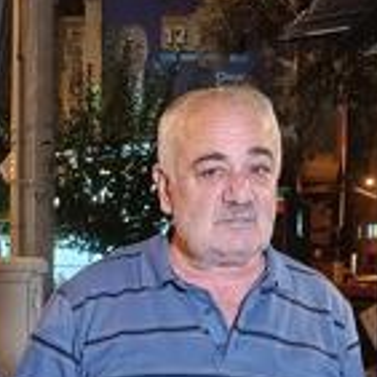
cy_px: 385
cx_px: 230
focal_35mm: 123
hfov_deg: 14.2
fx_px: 1516
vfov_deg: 14.0
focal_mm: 6.11
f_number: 1.65
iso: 930
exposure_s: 1/20
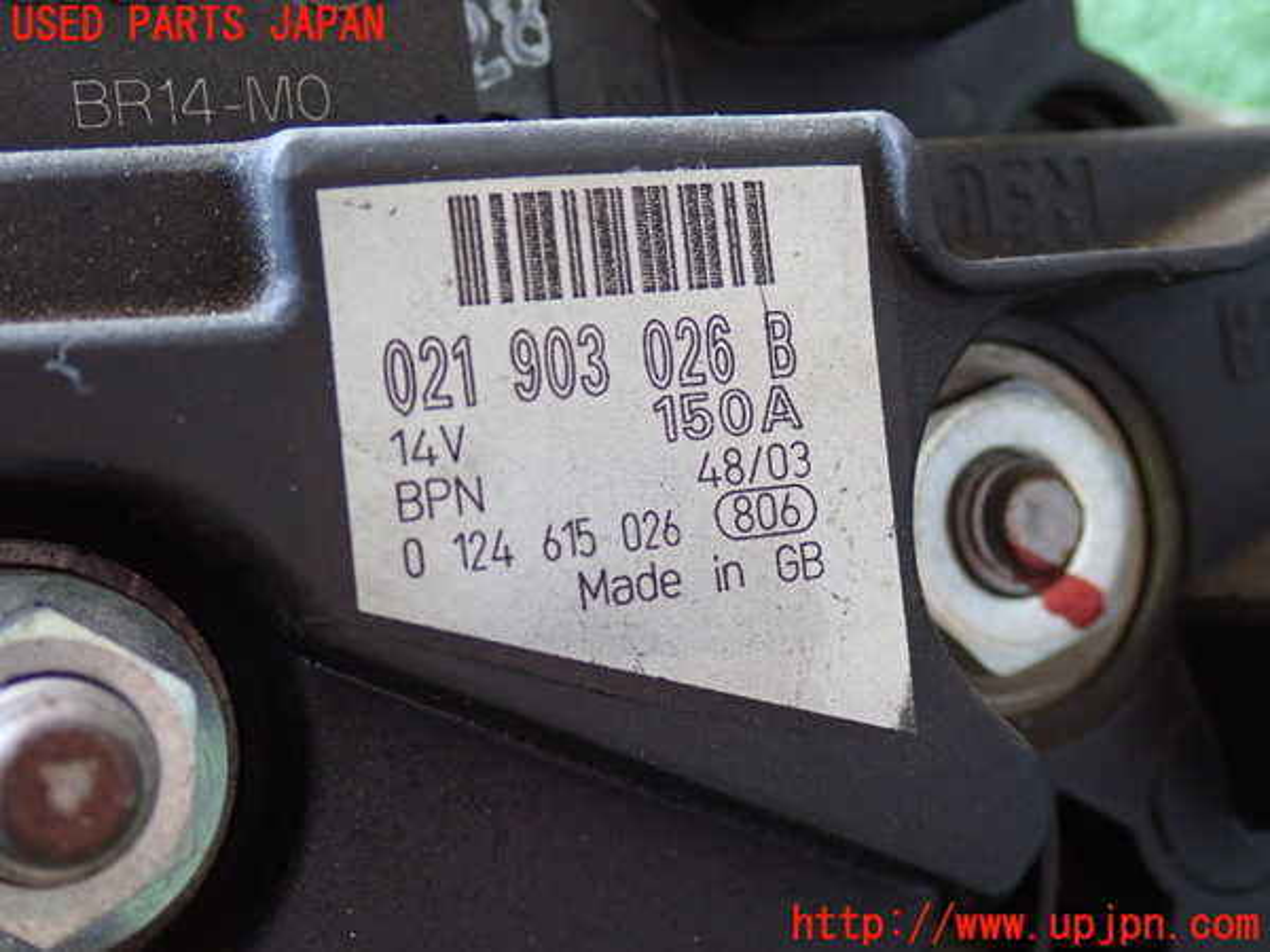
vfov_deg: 27.0
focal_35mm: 54
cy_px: 476
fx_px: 1981
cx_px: 635
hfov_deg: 35.5
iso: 640
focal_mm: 9.65
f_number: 3.3
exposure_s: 1/50
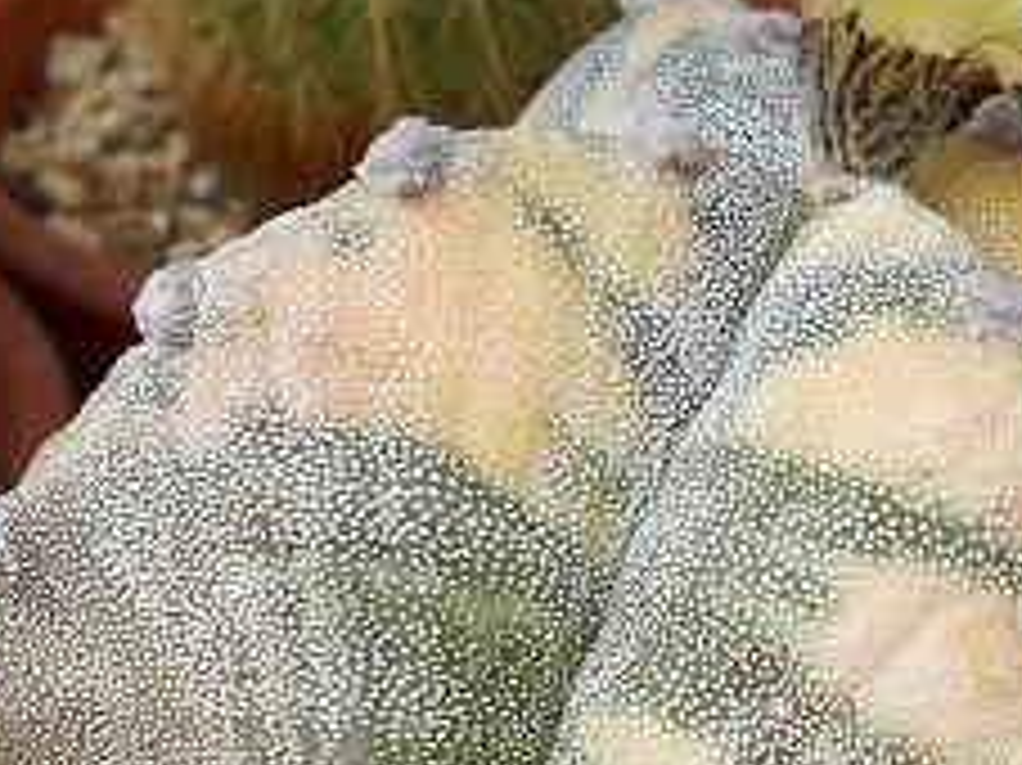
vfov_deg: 22.2
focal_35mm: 66
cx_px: 990
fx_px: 1948
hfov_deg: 27.9
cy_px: 428
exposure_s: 1/160
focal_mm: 5.1
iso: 80
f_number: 3.4
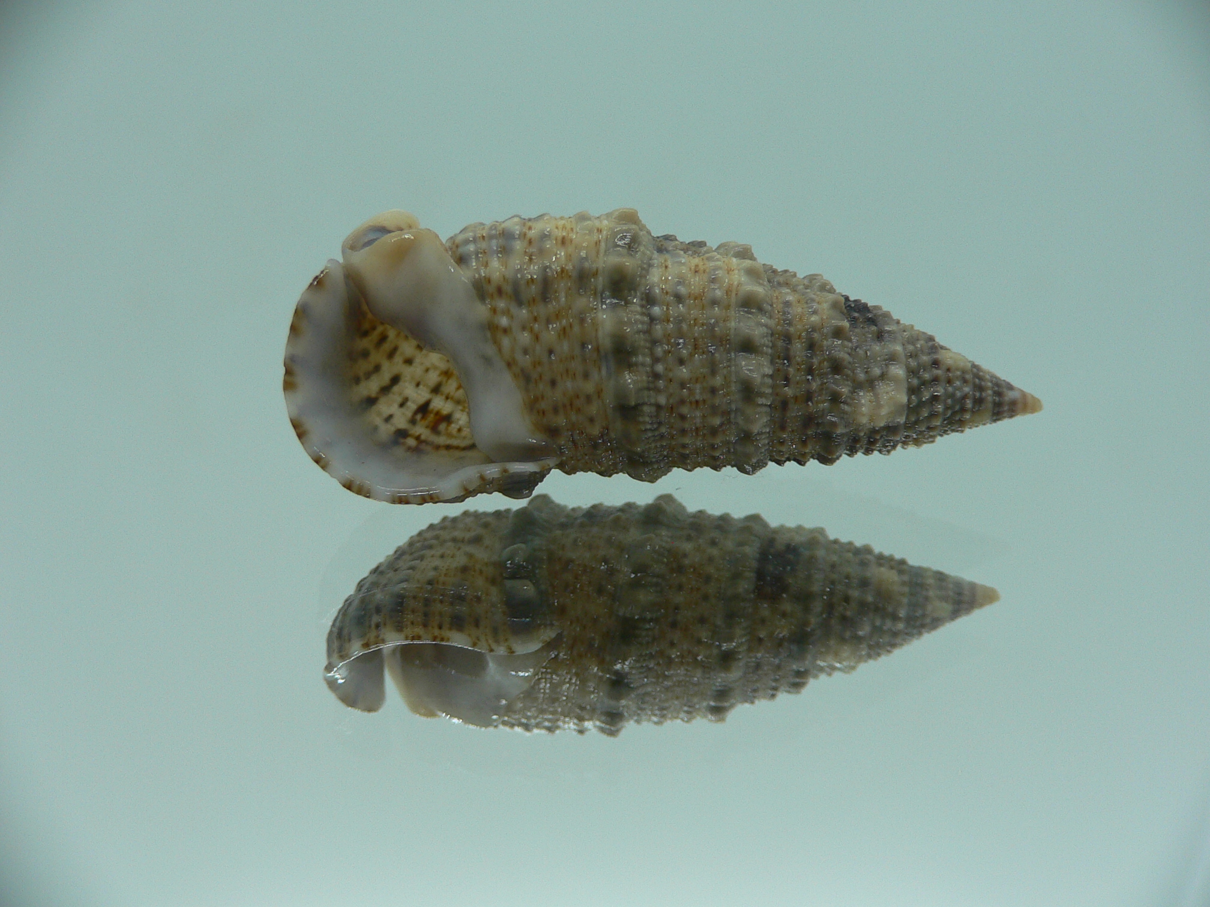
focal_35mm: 35
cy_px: 454
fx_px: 1223
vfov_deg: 40.7
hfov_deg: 52.6
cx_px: 605
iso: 80
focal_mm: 4.6
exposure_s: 1/60
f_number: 2.8
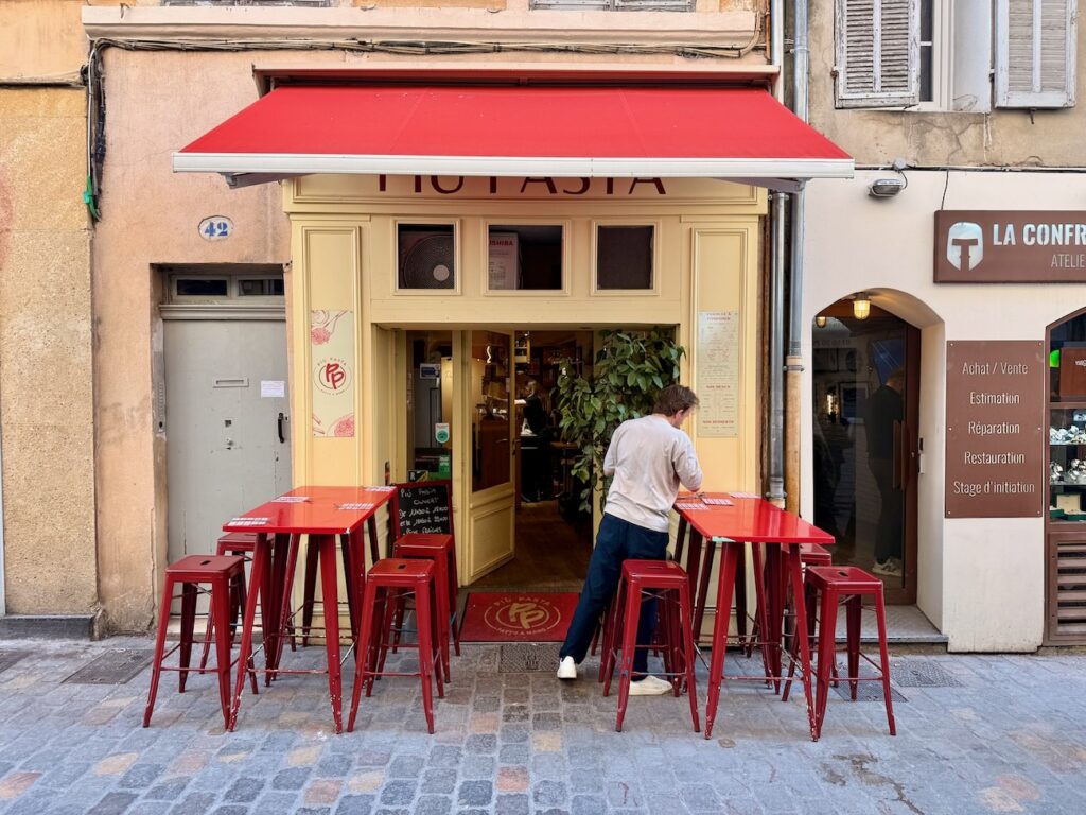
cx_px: 543
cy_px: 408
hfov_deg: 71.6
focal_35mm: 24
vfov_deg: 56.8
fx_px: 753
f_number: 1.78
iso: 80
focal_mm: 6.76
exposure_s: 1/342
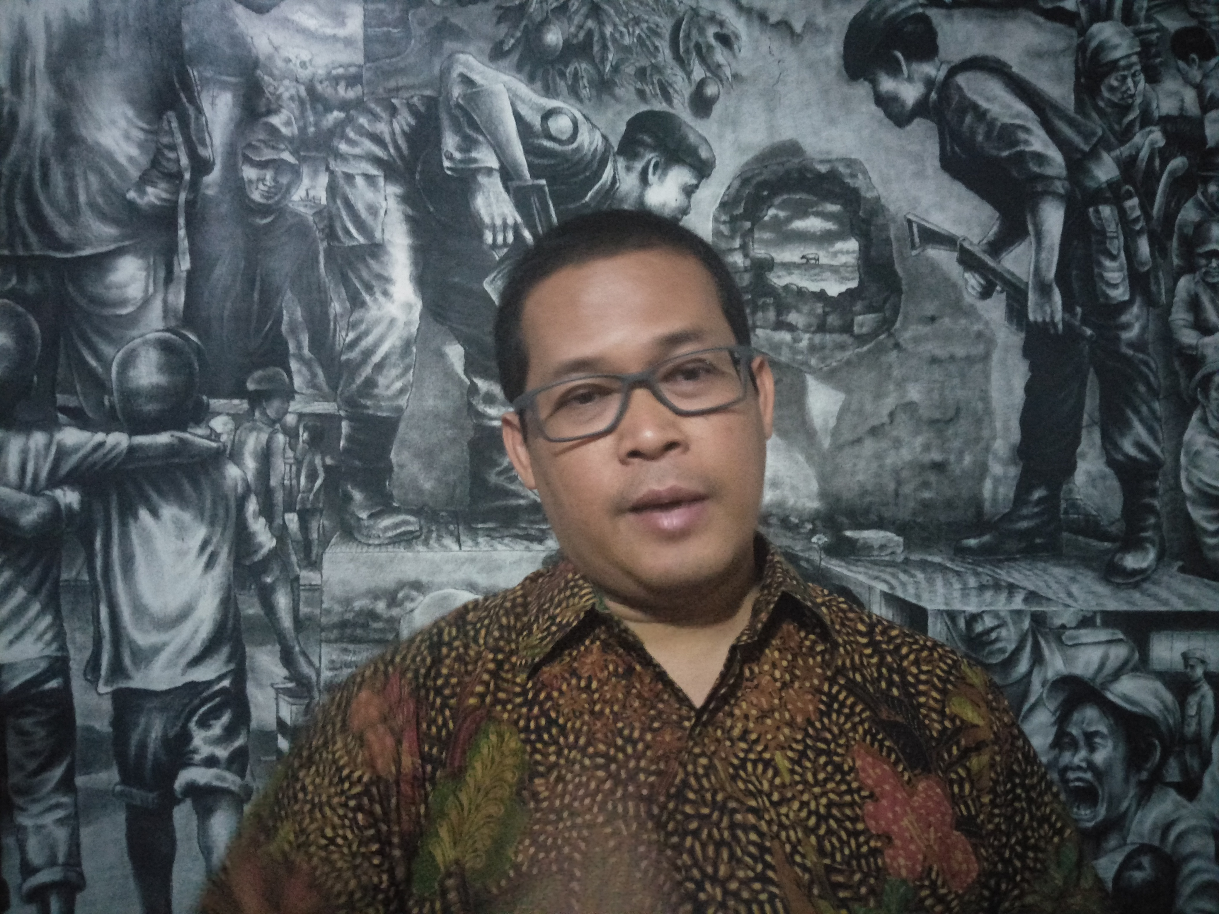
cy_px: 457
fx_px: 704
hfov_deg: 81.7
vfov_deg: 66.0
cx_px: 610
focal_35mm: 20
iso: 1317
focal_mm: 3.46
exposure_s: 1/14
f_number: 2.2
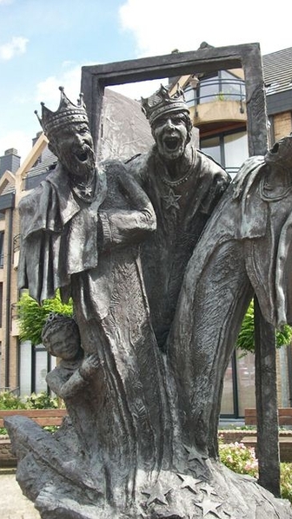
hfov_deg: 33.6
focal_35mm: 35
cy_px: 260
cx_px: 176
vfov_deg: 56.6
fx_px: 482
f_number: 8.8
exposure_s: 1/60
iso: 80
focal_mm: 5.7
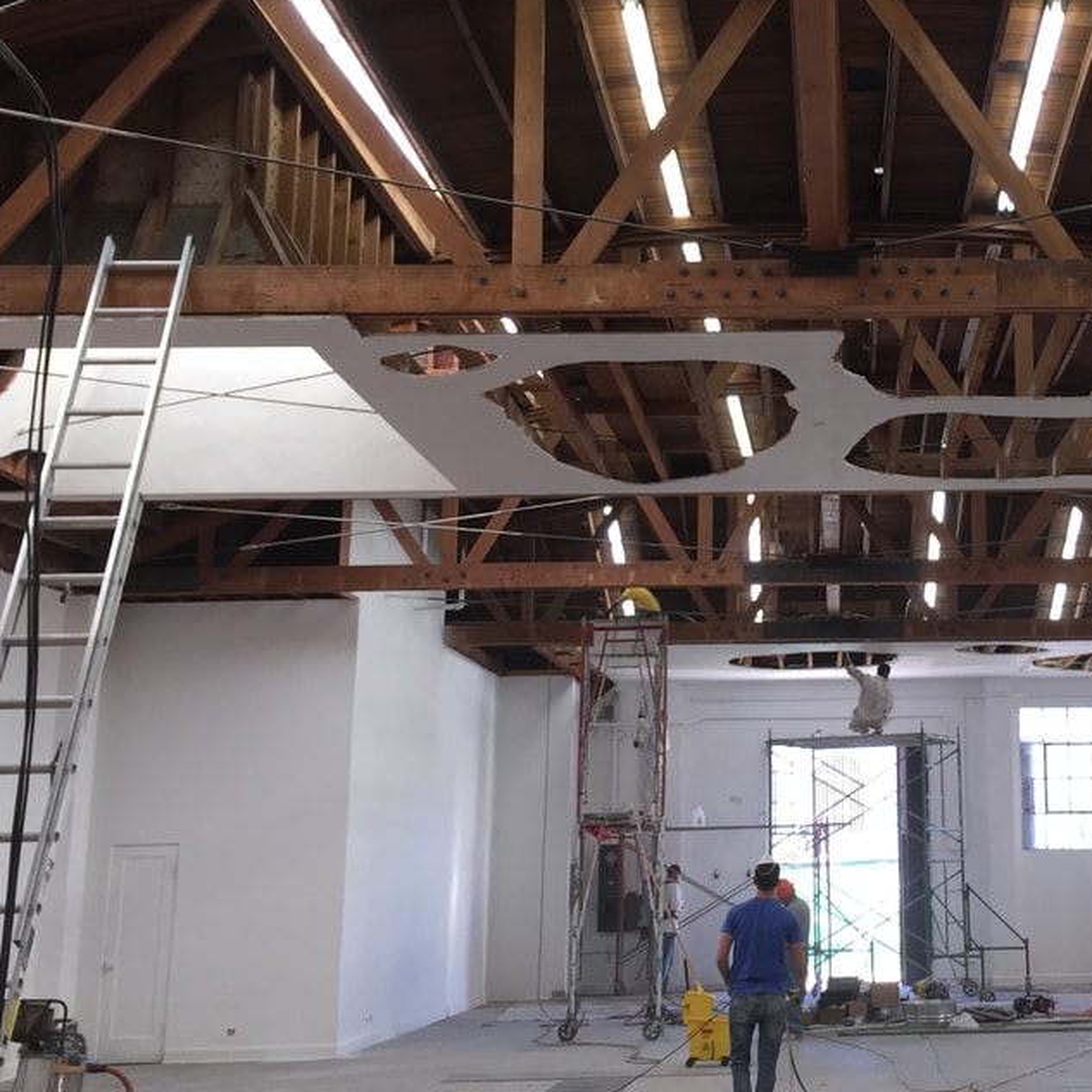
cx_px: 915
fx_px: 1927
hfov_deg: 30.6
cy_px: 423
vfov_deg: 31.5
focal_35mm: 54
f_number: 2.2
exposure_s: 1/40
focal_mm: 4.15
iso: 40
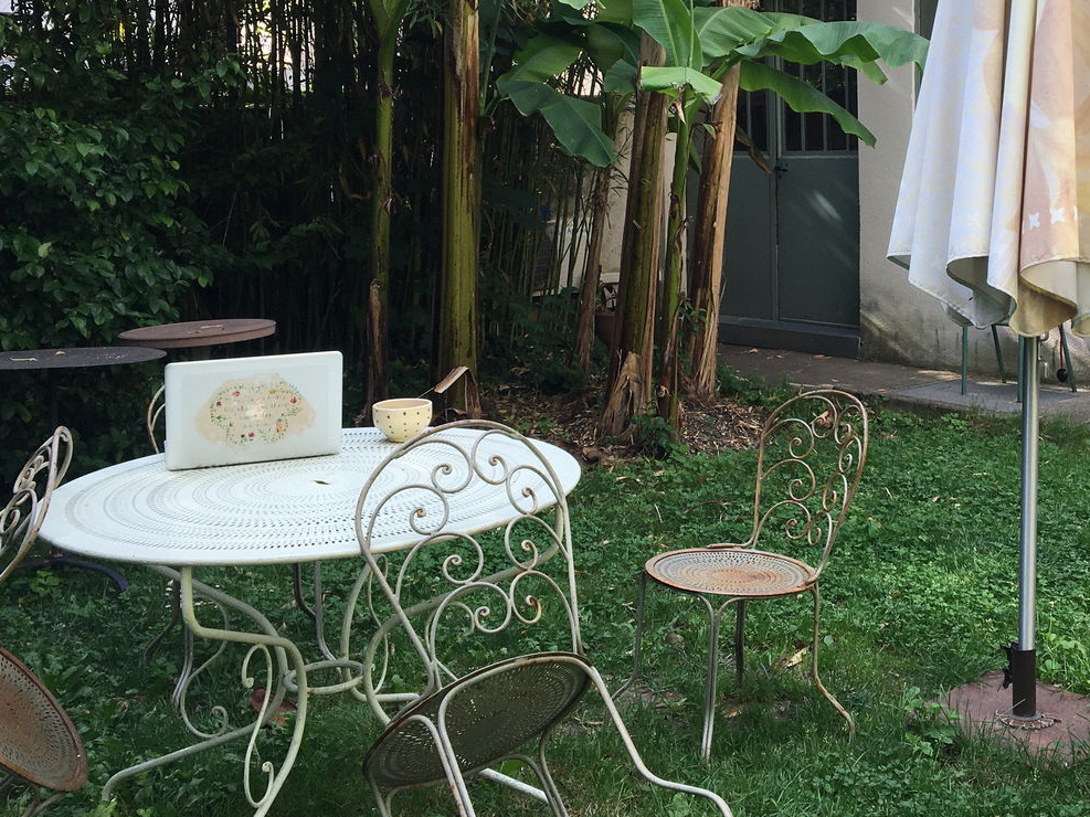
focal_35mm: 47
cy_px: 224
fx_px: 1480
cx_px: 775
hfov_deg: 39.7
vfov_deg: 30.5
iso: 25
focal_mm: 4.15
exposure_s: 1/386
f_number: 2.2
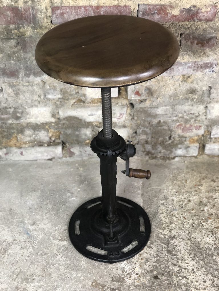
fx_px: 439
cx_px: 110
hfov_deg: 28.0
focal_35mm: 52
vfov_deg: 36.8
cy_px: 146
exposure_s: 1/33
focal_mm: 6
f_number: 2.4
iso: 100
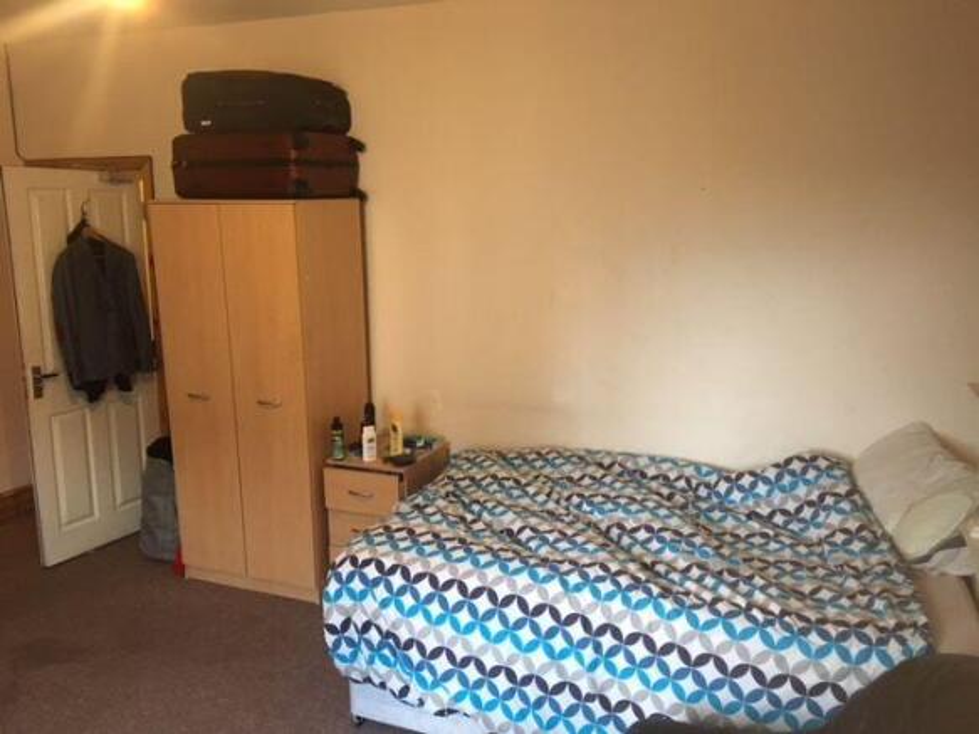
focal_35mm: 29
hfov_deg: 61.7
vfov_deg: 48.2
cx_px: 490
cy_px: 367
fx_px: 820
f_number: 2.2
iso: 200
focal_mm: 4.15
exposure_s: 1/17
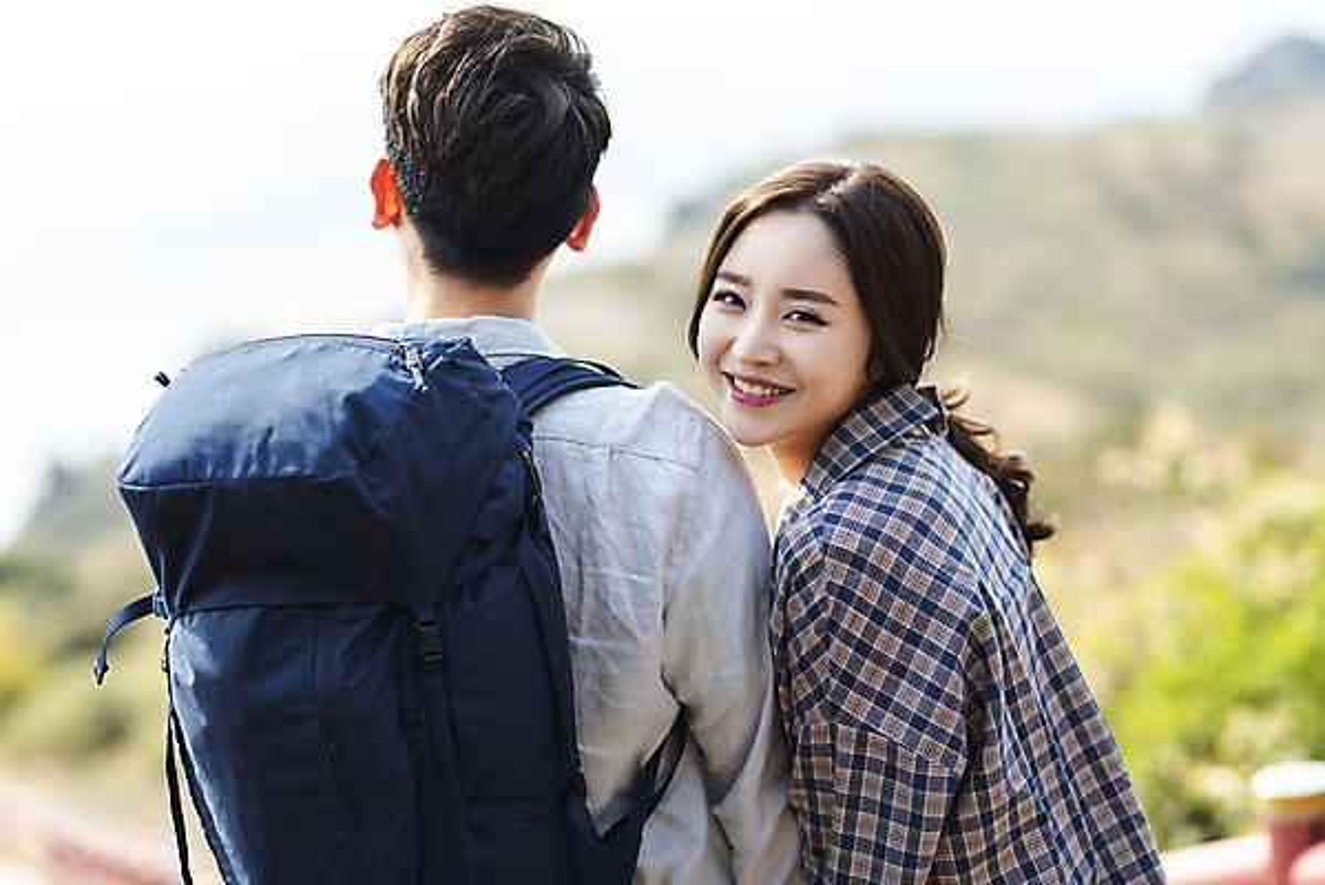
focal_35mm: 85
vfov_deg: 16.1
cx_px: 662
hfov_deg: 23.9
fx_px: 3130
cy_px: 442
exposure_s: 1/1250
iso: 100
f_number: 2
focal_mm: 85
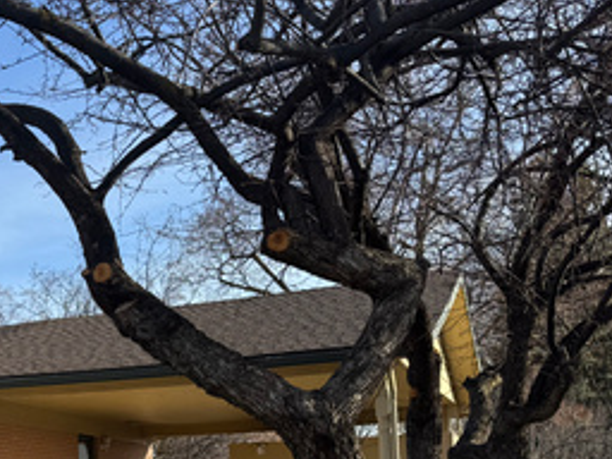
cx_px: -48
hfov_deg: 29.3
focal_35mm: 60
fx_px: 1061
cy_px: 452
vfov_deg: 23.5
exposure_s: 1/1818
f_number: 1.78
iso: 80
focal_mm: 6.76
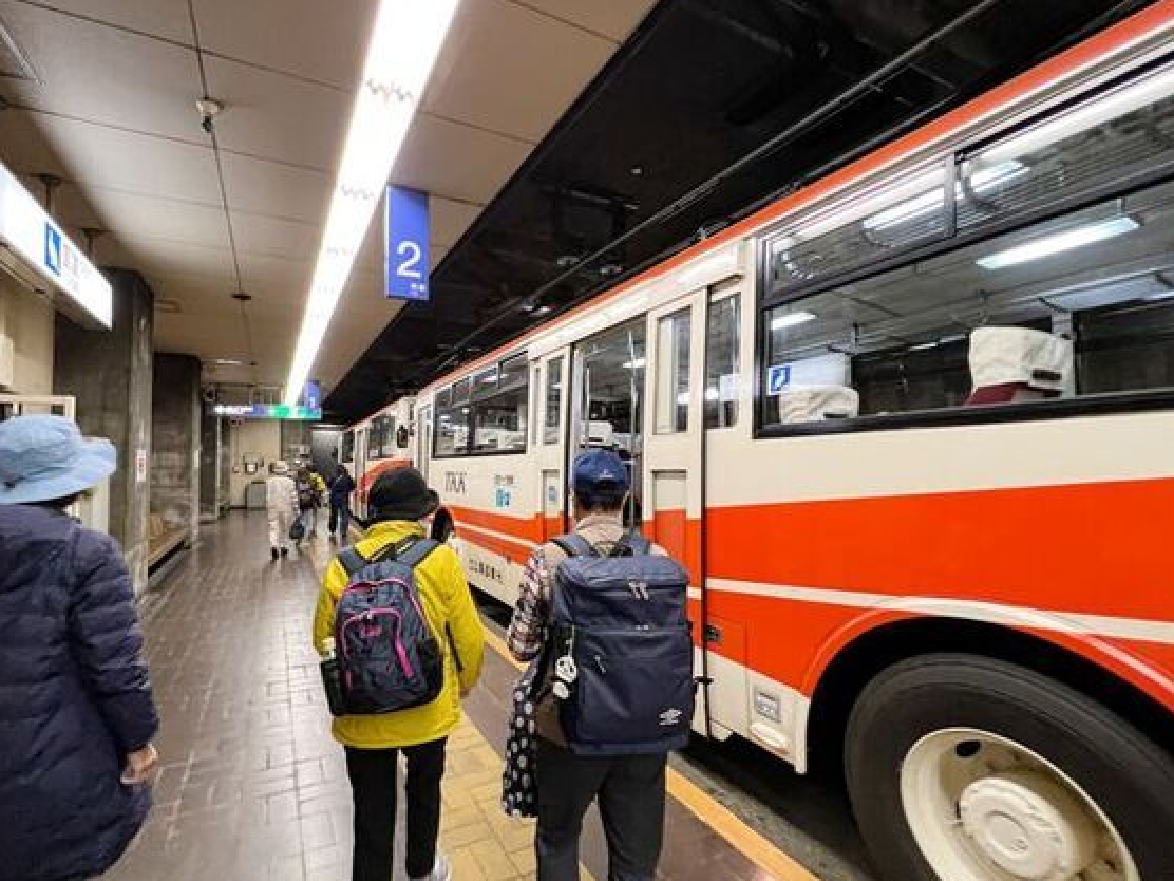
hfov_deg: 101.9
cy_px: 468
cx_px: 546
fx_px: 475
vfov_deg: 85.6
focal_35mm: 14
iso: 250
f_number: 1.8
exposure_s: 1/60
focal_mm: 1.57
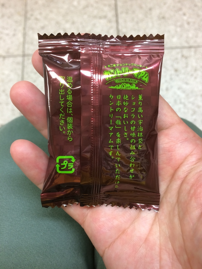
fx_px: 226
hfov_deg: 48.2
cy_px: 134
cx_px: 101
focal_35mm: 29
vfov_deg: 61.7
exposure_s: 1/30
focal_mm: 4.15
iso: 80
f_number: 2.2
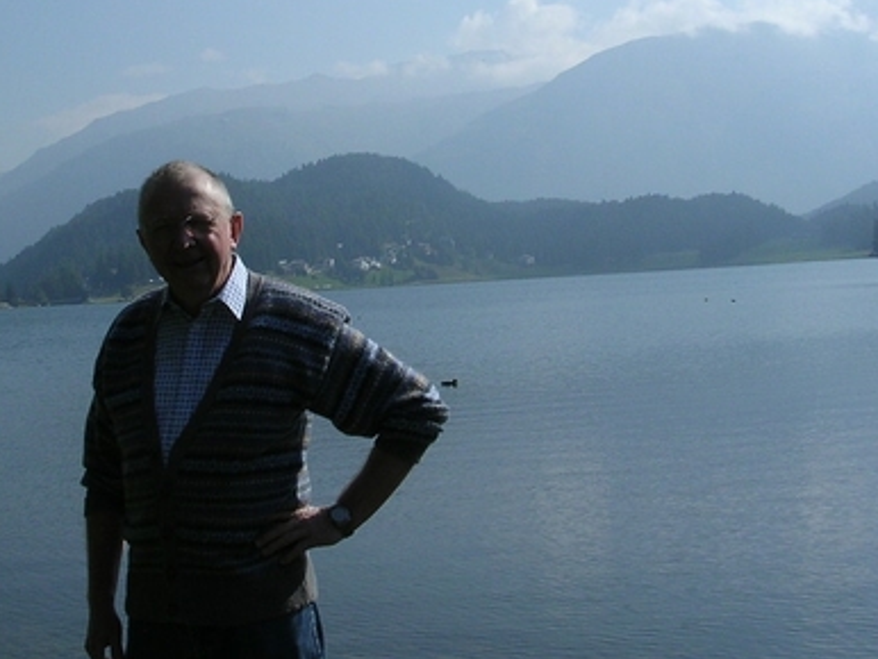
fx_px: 1497
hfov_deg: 32.6
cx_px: 389
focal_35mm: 59
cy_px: 182
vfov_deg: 24.6
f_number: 5.6
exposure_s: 1/581
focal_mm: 5.8
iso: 100
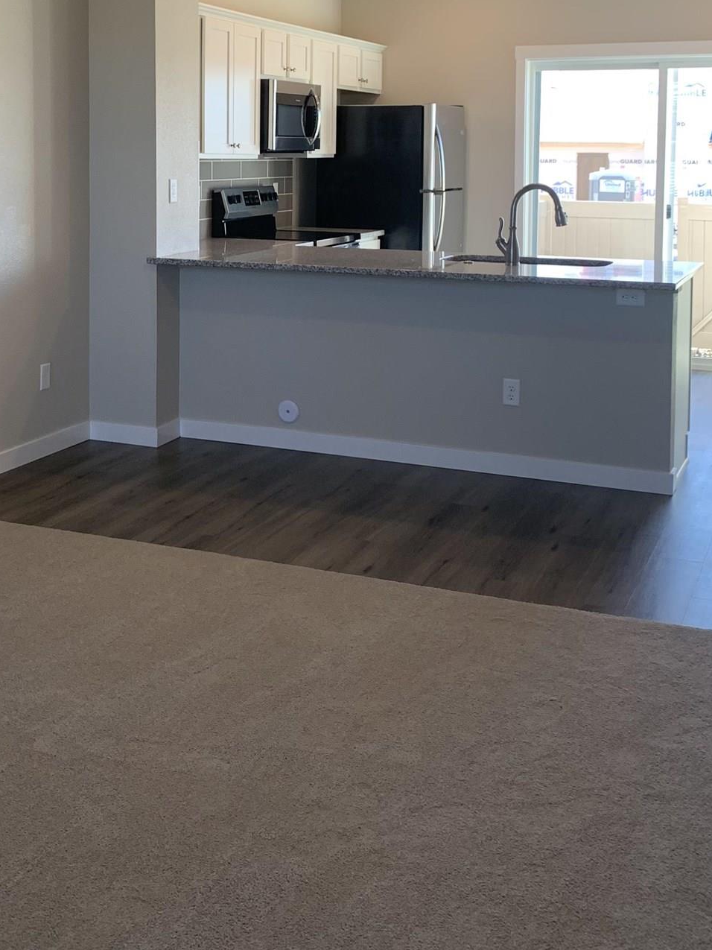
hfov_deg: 30.7
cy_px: 236
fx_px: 1289
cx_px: 255
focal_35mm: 47
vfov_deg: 39.3
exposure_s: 1/120
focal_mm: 4.25
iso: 80
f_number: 1.8
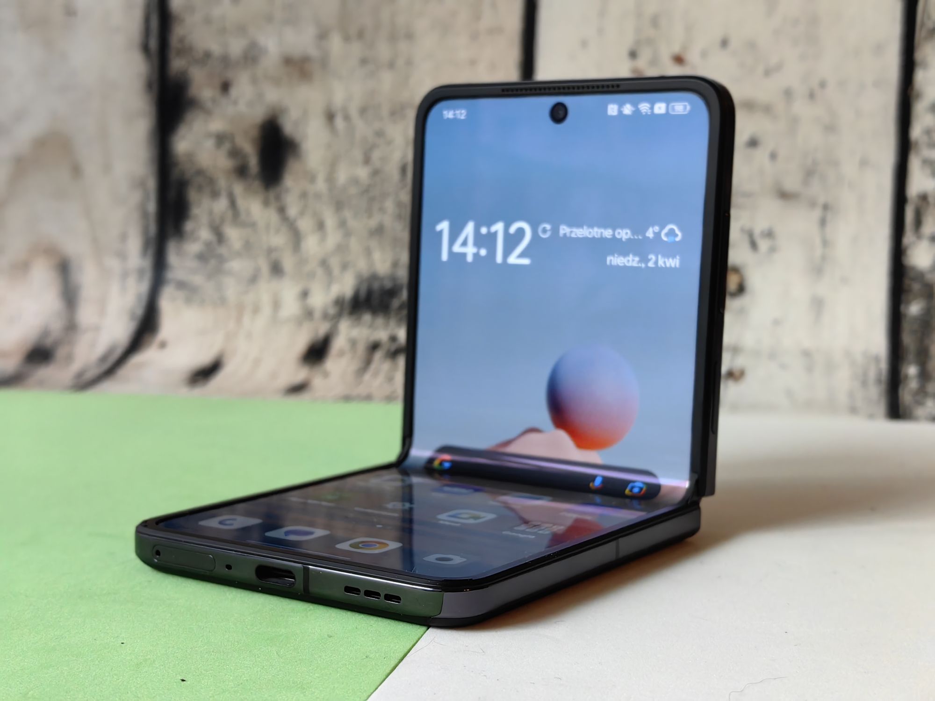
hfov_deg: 35.5
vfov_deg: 27.0
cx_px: 468
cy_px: 350
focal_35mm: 54
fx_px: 1459
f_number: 2
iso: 400
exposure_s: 1/99.7
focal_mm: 5.75
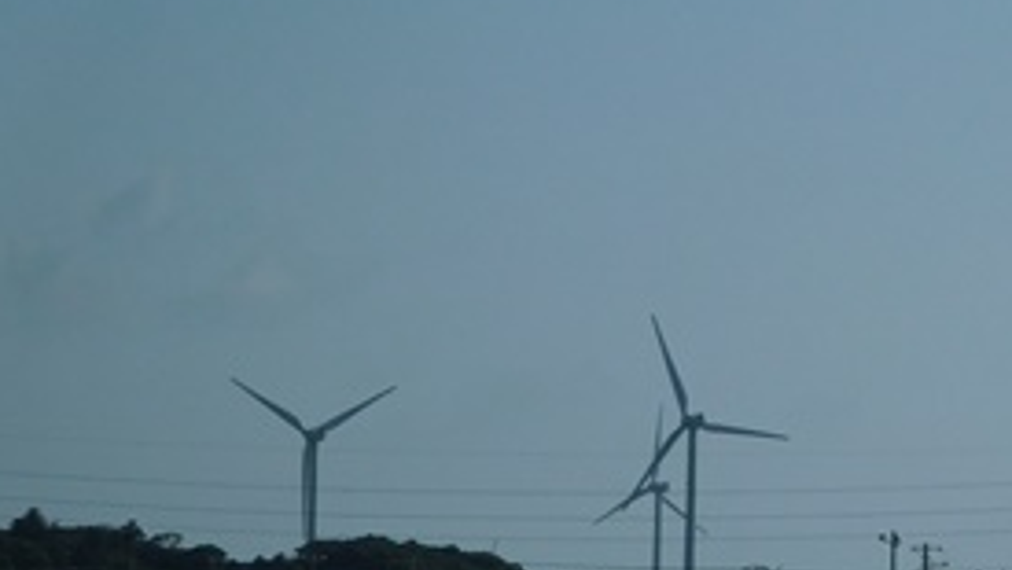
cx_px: 977
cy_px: 528
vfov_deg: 4.3
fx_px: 7651
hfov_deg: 7.5
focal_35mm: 285
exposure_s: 1/640
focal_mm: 23.4
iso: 125
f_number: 10.6
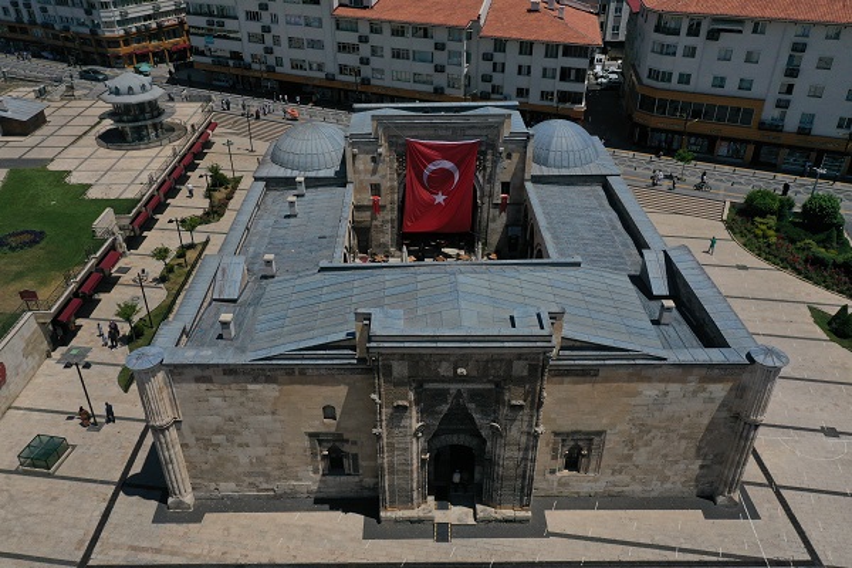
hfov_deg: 65.5
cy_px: 284
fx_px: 663
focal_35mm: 28
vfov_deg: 46.4
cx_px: 426
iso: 200
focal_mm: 10.26
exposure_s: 1/2000
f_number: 8
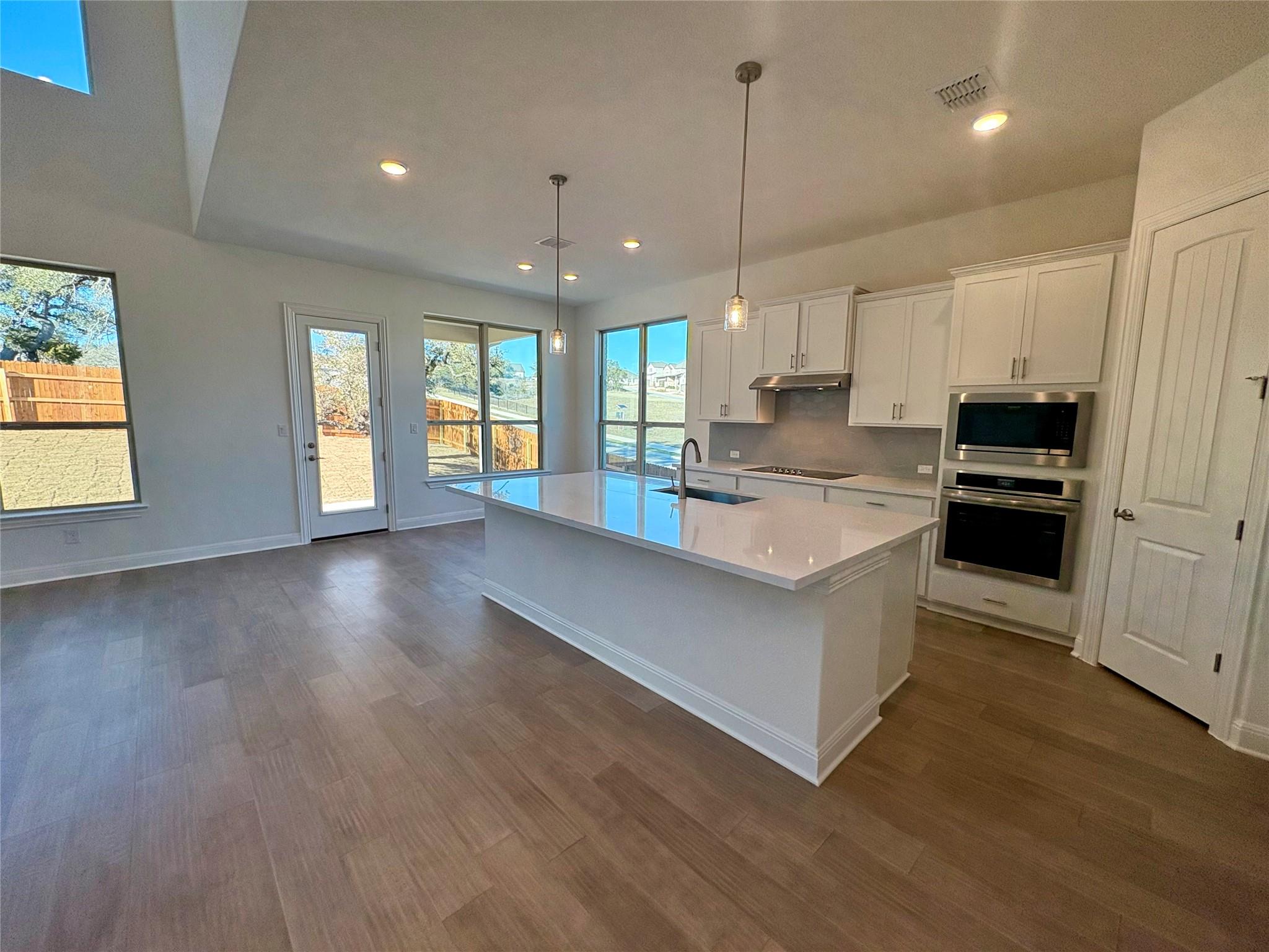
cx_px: 634
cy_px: 476
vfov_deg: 85.7
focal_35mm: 14
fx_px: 513
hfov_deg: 102.1
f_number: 2.2
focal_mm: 2.22
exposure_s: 1/222
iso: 64
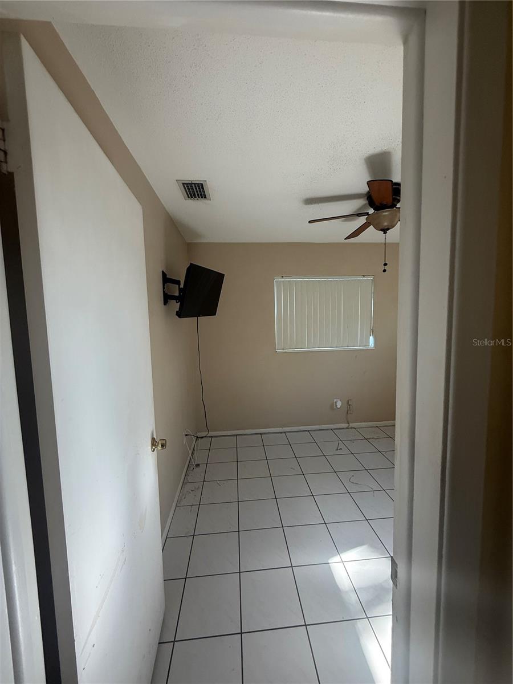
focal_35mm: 14
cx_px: 256
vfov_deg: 102.1
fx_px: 277
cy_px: 342
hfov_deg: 85.7
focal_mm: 2.22
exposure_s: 1/99
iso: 160
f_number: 2.2
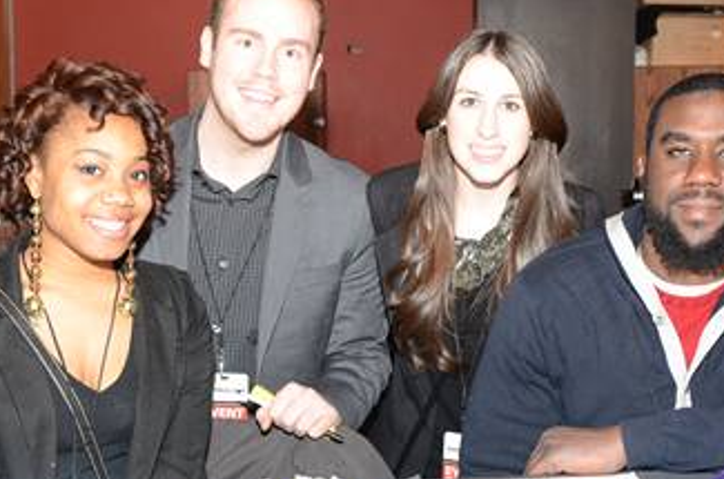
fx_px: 1324
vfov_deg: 20.5
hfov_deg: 30.6
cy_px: 278
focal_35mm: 66
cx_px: 390
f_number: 4
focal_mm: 26
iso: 1250
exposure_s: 1/60
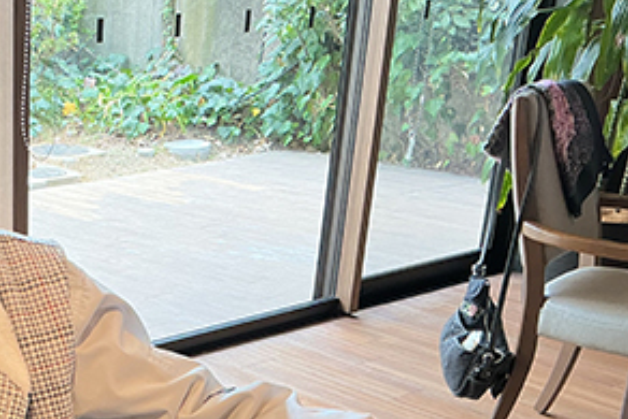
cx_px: 0
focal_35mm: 66
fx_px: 1152
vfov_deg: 19.8
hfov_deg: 28.6
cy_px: 451
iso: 40
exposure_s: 1/60
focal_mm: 3
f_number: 1.8
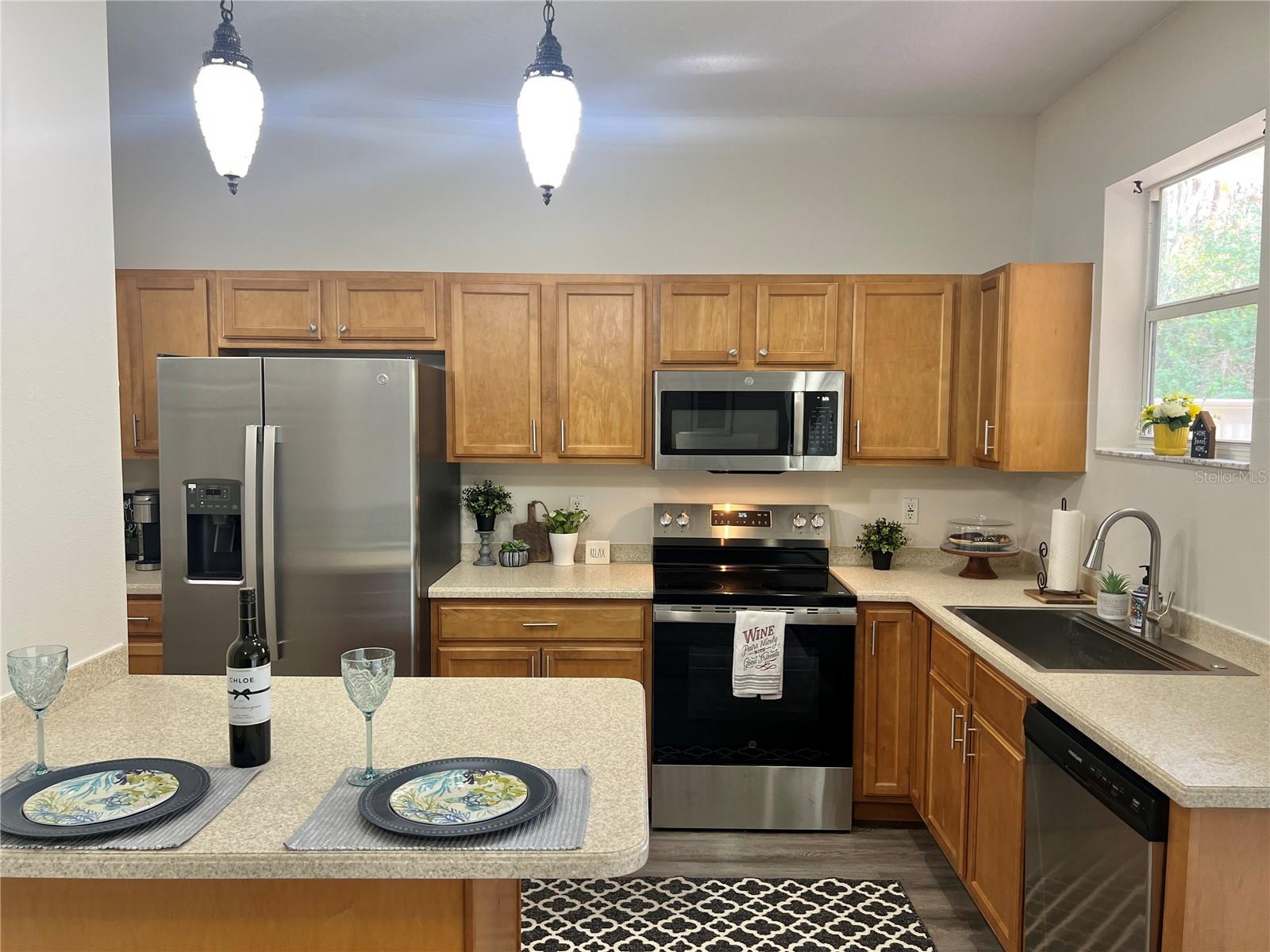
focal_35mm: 26
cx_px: 635
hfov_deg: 67.3
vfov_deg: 53.1
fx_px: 954
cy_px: 476
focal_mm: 5.7
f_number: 1.5
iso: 100
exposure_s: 1/60
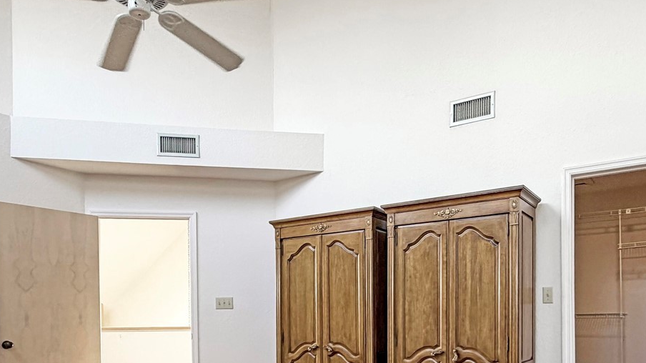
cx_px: 357
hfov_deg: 69.7
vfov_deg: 36.2
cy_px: 402
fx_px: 462
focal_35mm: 27
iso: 160
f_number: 2.2
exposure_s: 1/121
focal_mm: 2.22
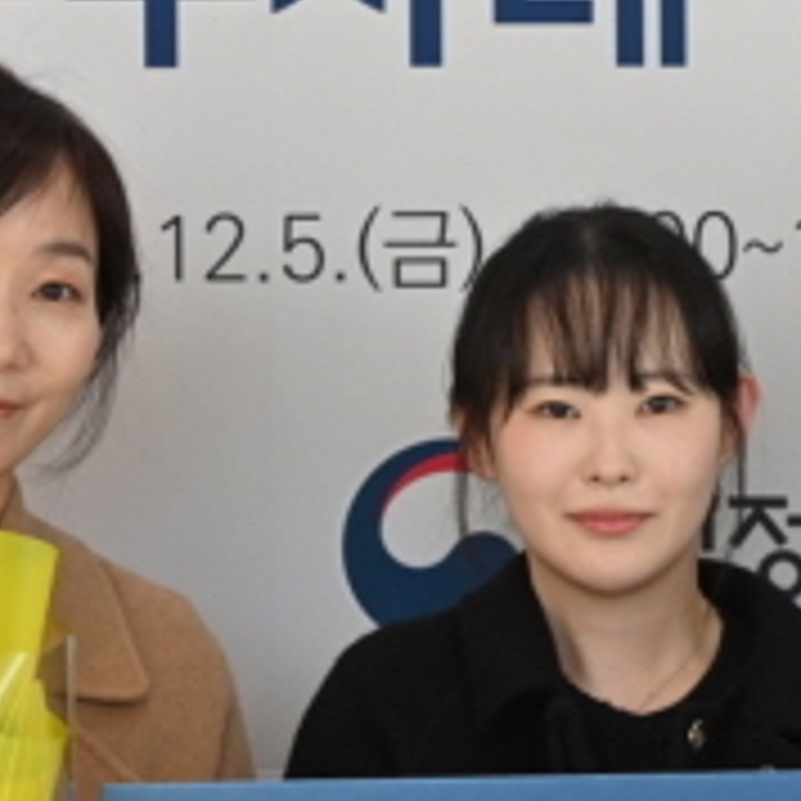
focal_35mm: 214
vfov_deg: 8.2
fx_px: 5602
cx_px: 718
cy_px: 475
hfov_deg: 8.2
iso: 200
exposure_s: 1/250
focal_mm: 70
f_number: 4.5
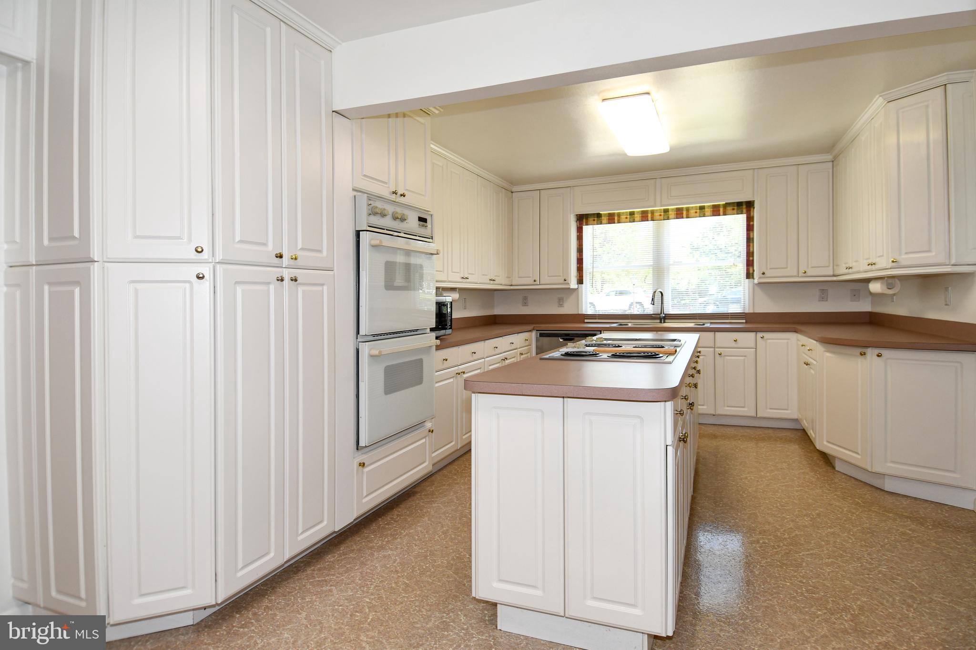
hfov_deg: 90.0
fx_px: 488
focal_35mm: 18
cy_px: 325
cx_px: 488
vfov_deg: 67.4
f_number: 4.5
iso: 200
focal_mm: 12
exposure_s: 1/80
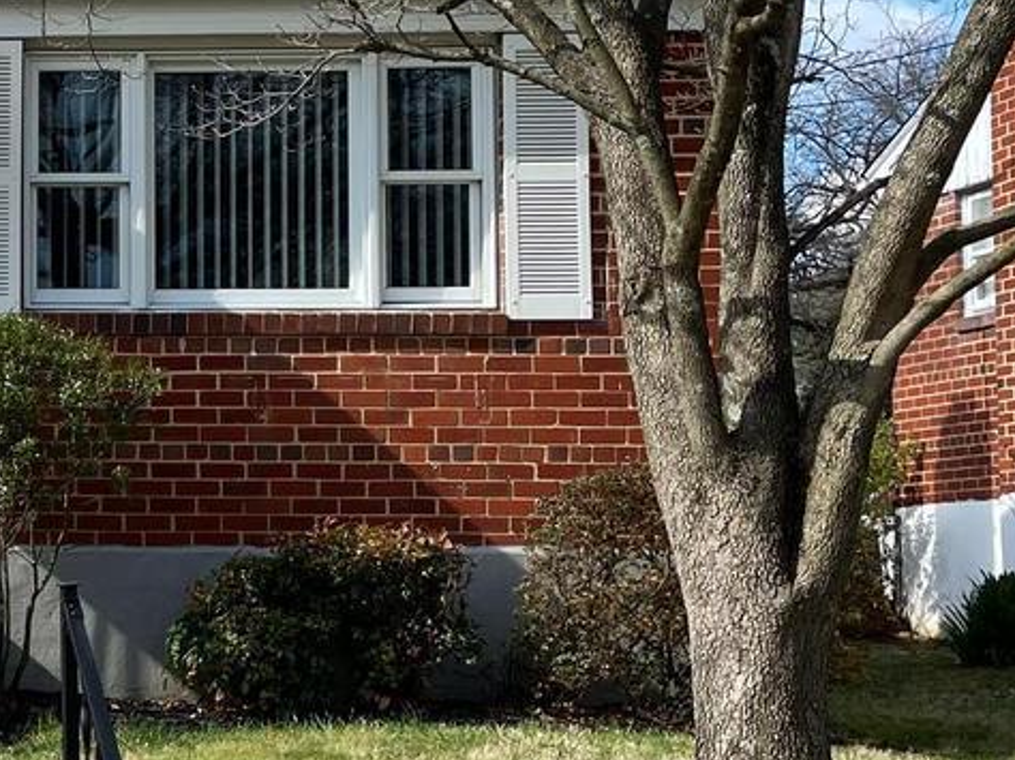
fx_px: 2315
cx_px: -420
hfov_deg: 21.5
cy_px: 484
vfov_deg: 18.6
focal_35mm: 79
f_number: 1.6
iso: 32
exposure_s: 1/1531
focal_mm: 4.2
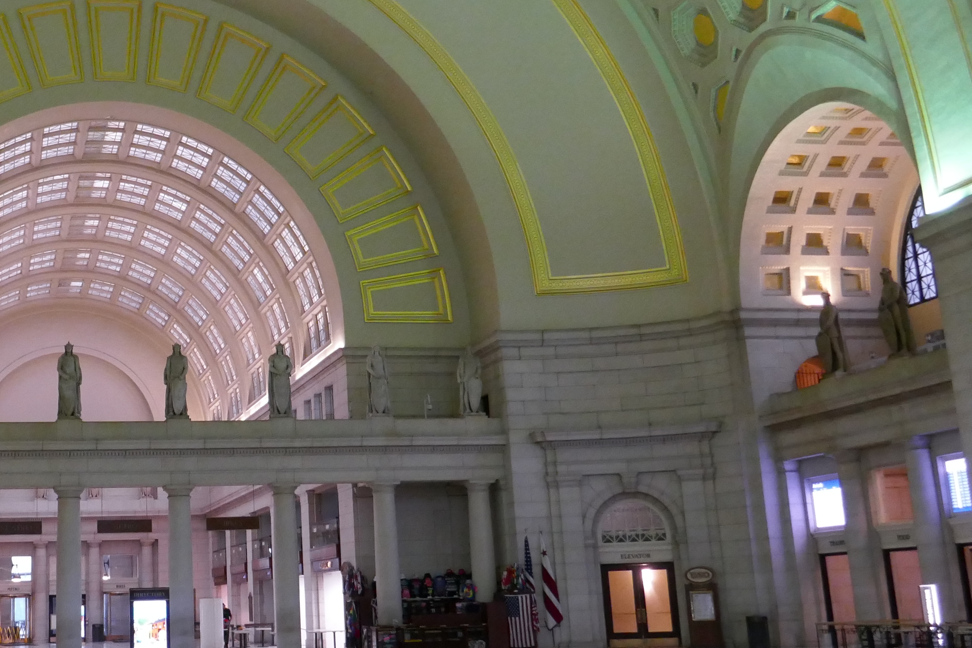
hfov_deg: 39.3
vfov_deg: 27.5
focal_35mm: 49
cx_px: 243
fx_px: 1323
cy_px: 275
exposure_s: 1/50
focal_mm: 9.1
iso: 1600
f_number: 2.8
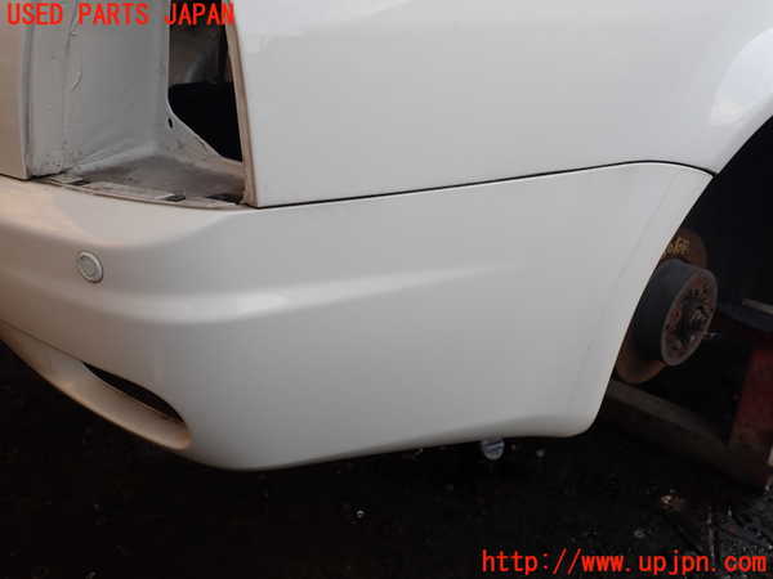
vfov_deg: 46.8
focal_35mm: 30
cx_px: 386
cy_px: 290
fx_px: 670
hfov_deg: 60.0
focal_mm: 5.4
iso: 100
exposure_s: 1/125
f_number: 3.2
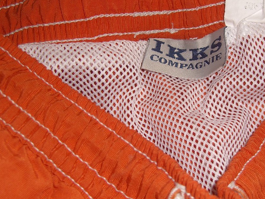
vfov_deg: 23.7
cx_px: 163
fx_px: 475
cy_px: 98
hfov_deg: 31.1
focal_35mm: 62
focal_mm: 7.9
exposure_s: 1/60
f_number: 2.8
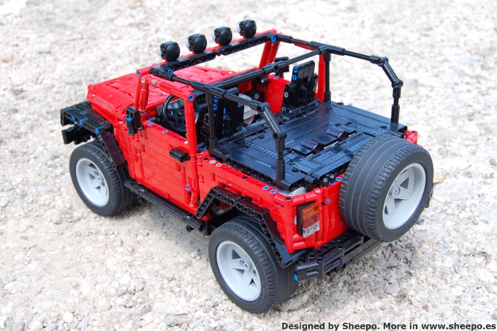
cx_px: 248
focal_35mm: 45
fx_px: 621
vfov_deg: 29.9
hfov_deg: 43.6
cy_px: 166
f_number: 5.6
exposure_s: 1/100
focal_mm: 30
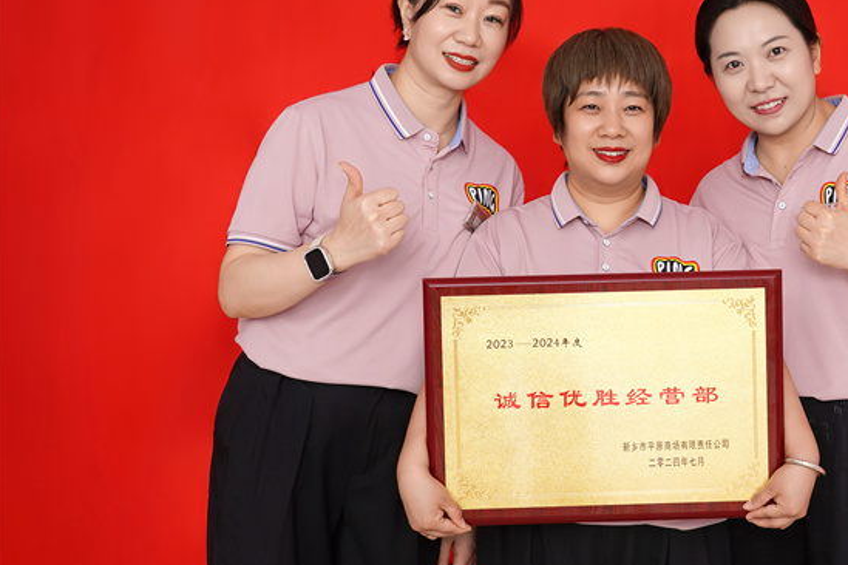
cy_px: 234
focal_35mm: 86
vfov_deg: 15.9
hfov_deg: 23.5
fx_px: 2026
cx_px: 613
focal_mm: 59
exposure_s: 1/160
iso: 100
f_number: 10
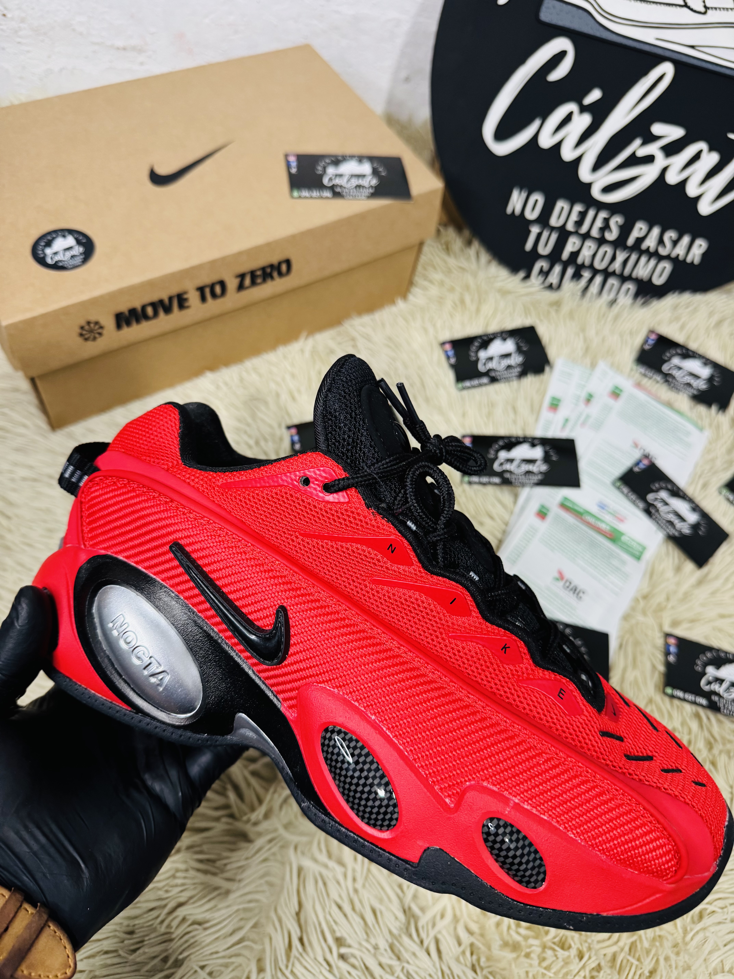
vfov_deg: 71.6
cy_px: 490
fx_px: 679
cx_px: 367
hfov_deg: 56.8
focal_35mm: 24
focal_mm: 6.76
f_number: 1.78
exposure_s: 1/50
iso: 250
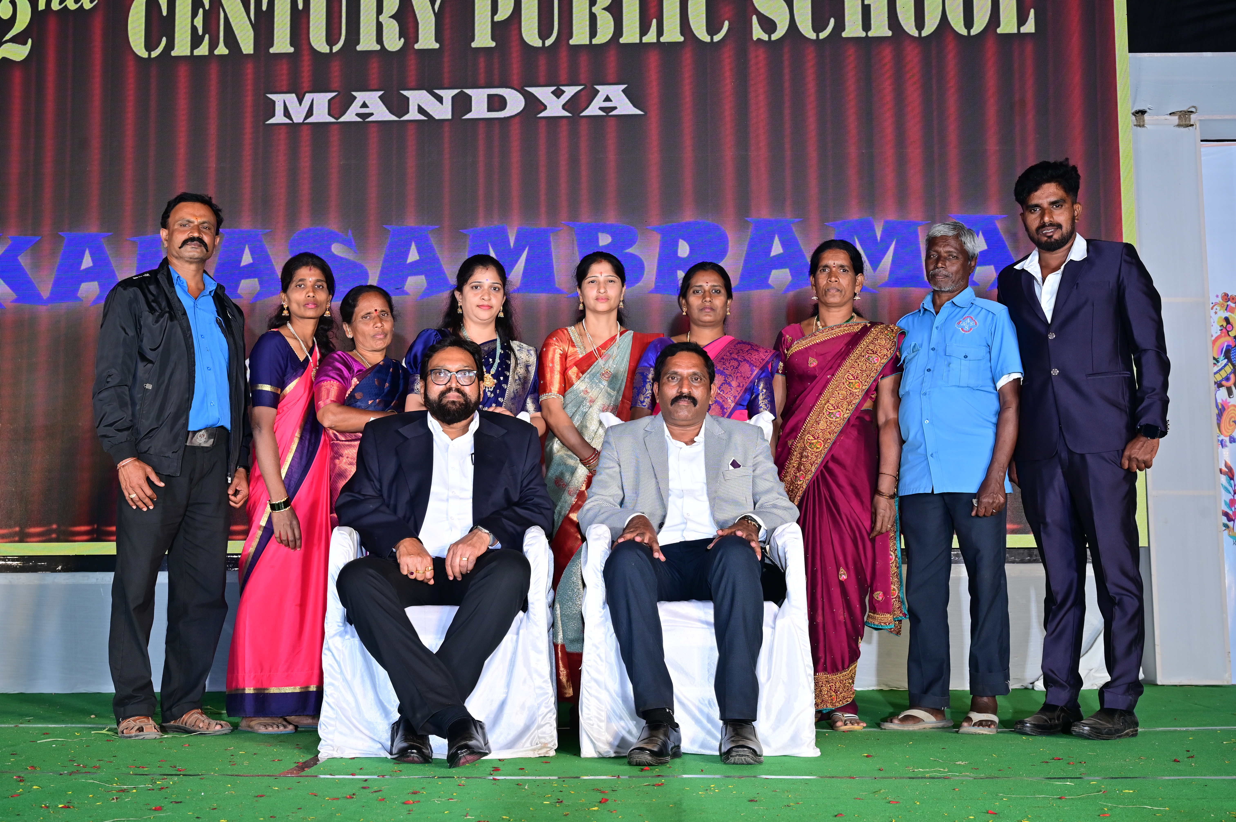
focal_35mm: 46
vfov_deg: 29.2
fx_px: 1578
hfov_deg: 42.8
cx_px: 618
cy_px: 411
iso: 500
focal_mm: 46
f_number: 7.1
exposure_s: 1/125
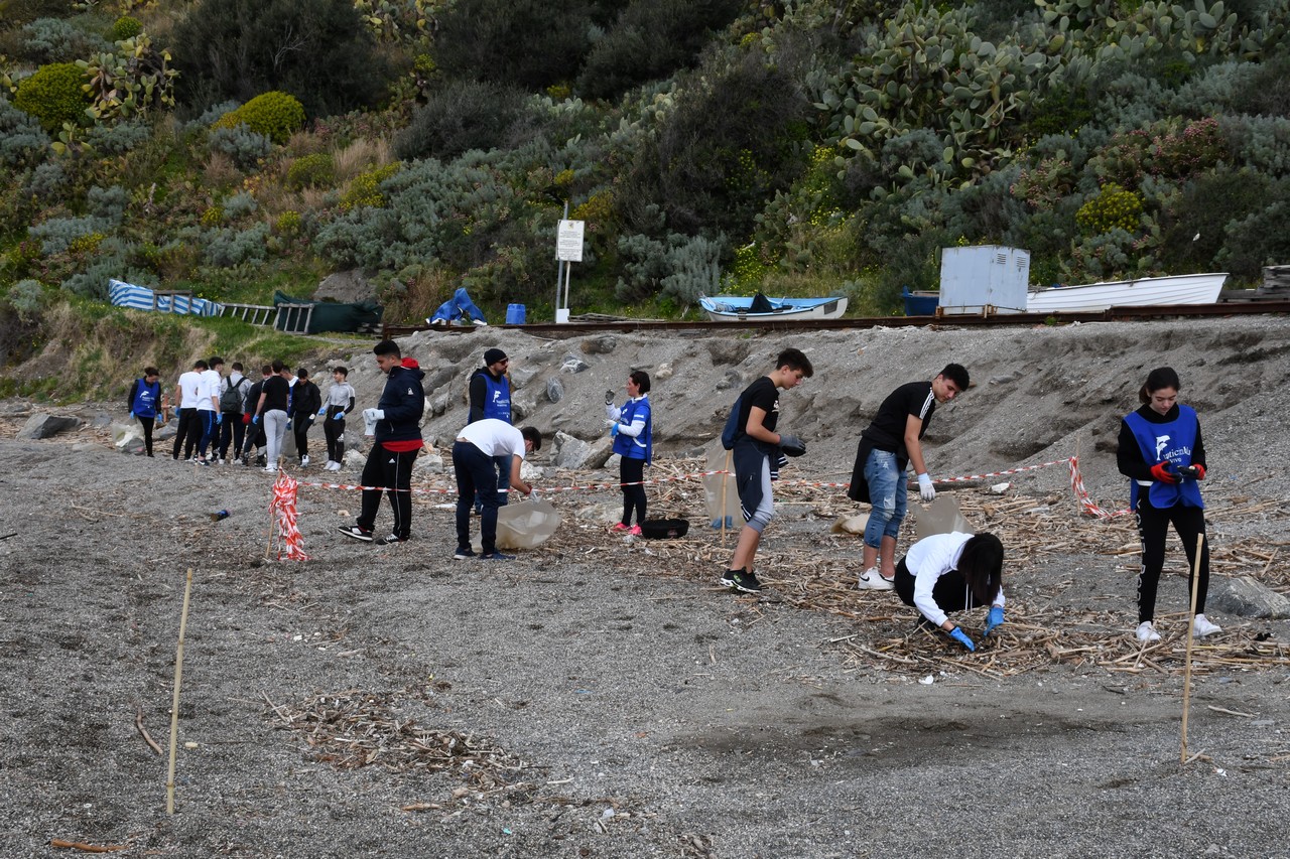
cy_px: 430
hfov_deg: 35.1
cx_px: 645
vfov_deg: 23.8
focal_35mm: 57
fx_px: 2042
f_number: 16
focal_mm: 38
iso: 400
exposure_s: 1/200
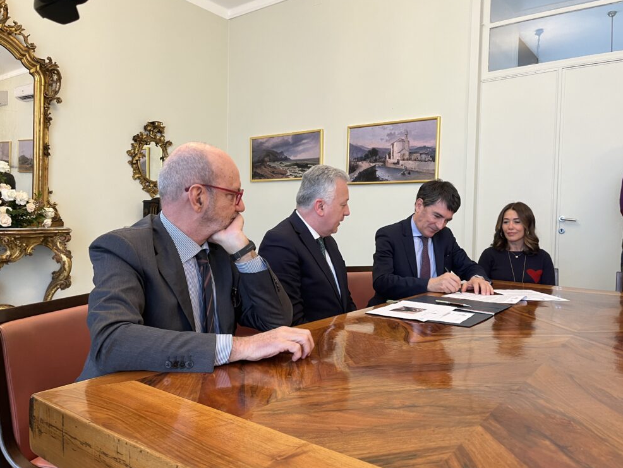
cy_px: 235
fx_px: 486
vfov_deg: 51.4
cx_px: 312
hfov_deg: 65.3
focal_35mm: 27
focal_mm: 5.1
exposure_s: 1/50
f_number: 1.6
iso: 100
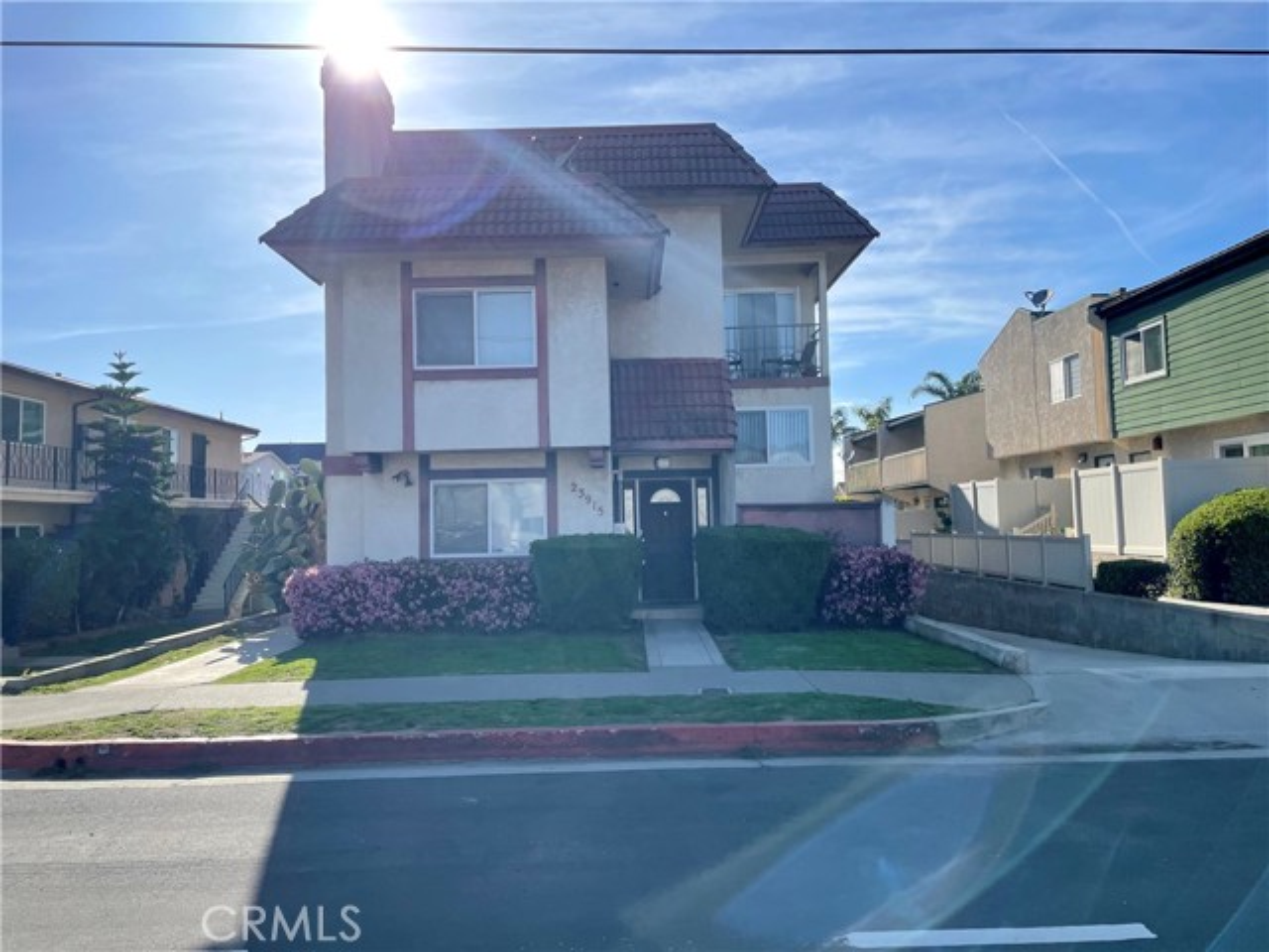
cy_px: 476
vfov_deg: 53.1
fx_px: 953
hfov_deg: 67.3
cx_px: 634
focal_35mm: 26
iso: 32
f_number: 1.6
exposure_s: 1/3205
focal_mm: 4.2
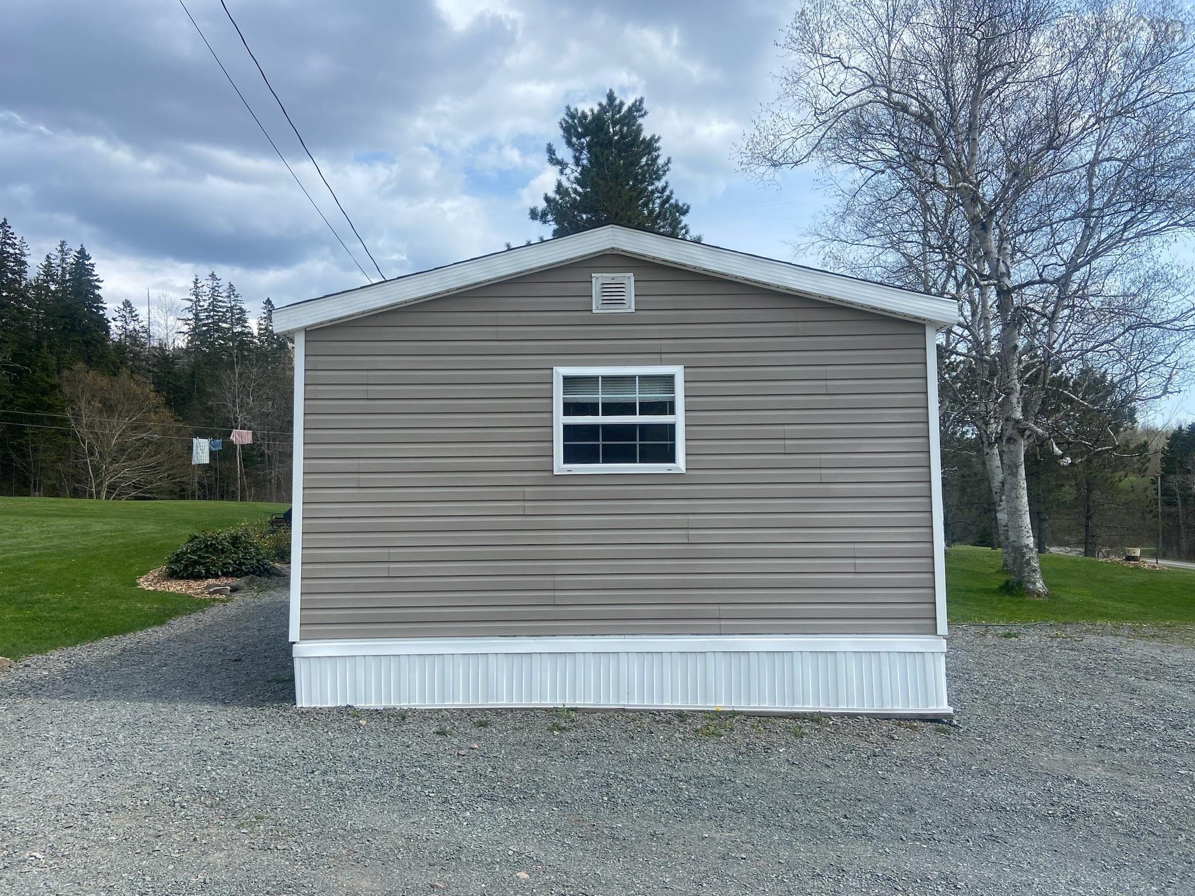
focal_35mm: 26
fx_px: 898
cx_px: 598
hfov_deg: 67.3
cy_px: 448
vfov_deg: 53.1
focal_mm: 4.25
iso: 32
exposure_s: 1/2967
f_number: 1.8
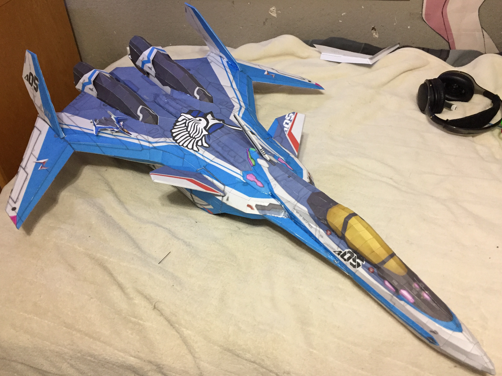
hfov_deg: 60.0
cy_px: 194
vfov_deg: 46.8
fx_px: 435
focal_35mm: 30
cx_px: 250
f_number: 2.2
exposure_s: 1/30
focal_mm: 4.15
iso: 160
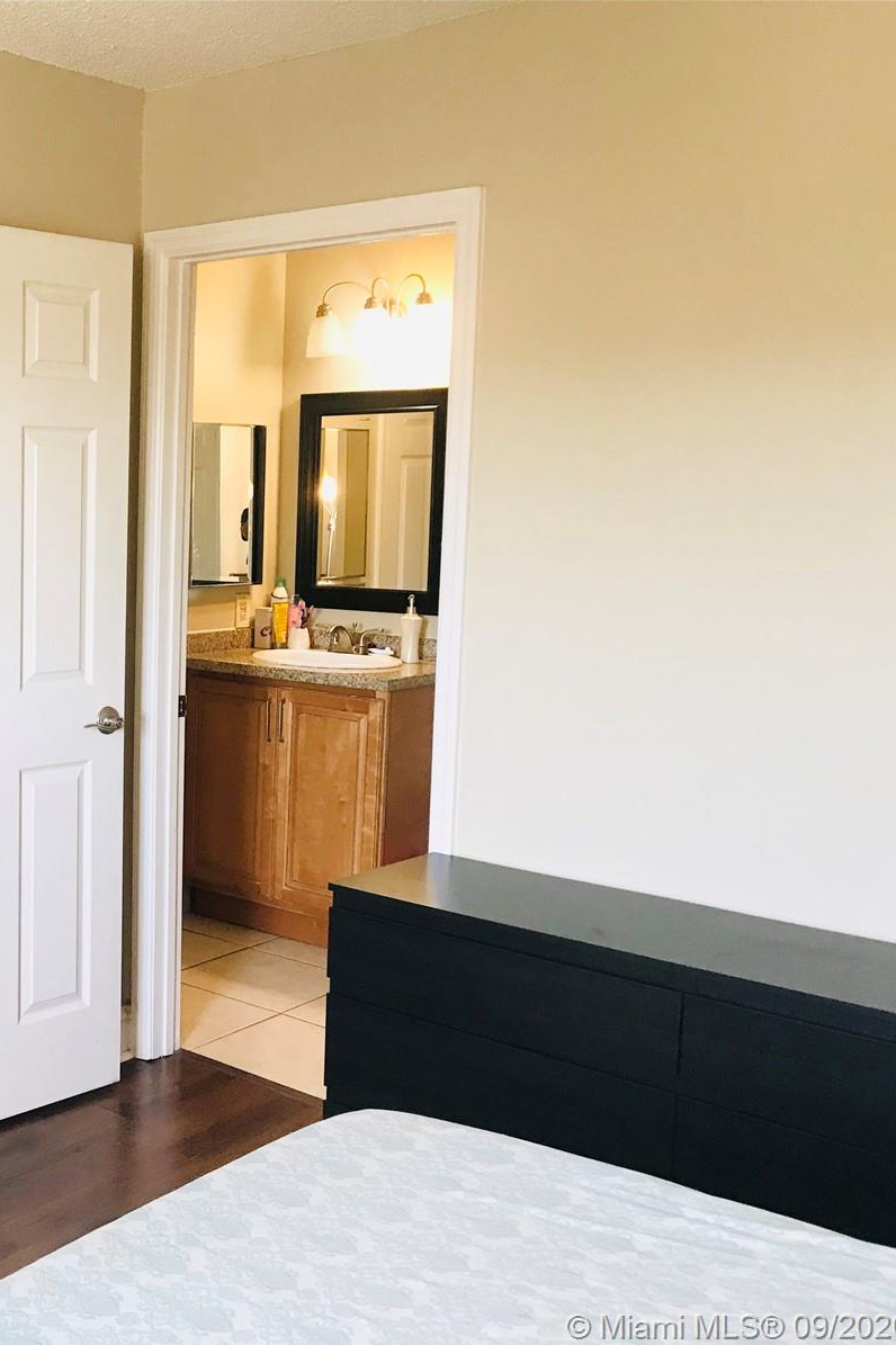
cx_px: 30
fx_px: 1457
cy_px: 674
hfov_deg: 31.9
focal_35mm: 39
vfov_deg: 49.6
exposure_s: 1/30
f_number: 1.8
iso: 25
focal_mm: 3.99
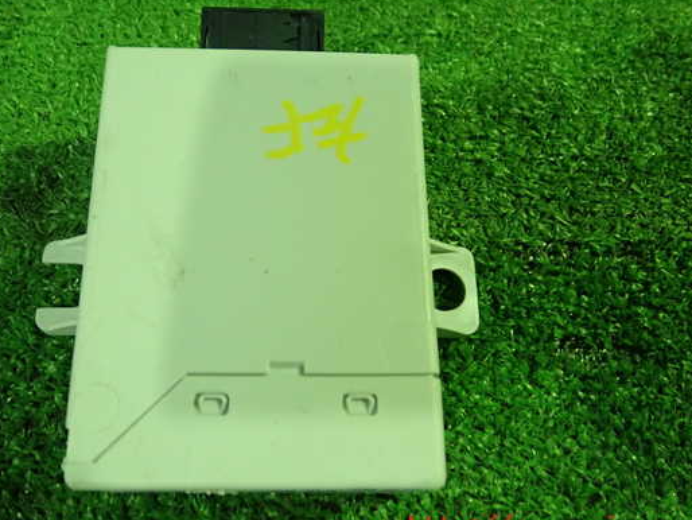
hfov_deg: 52.5
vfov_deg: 40.7
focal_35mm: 35
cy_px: 242
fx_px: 700
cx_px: 308
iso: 800
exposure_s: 1/60
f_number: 2.3
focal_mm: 5.5
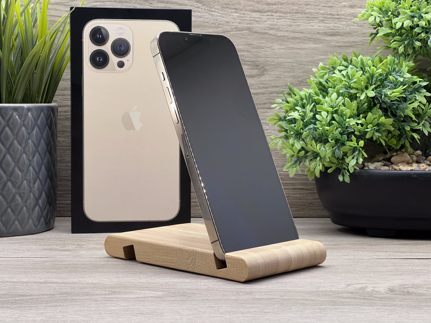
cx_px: 216
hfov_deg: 25.3
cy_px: 162
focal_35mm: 77
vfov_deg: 19.1
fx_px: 959
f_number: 2.8
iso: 100
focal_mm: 9
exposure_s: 1/100
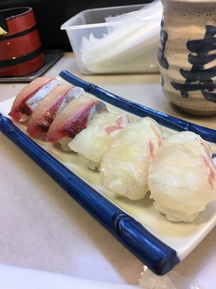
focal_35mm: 29
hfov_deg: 48.2
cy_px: 144
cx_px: 108
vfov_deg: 61.7
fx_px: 241
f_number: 2.2
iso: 25
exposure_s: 1/30
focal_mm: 4.15
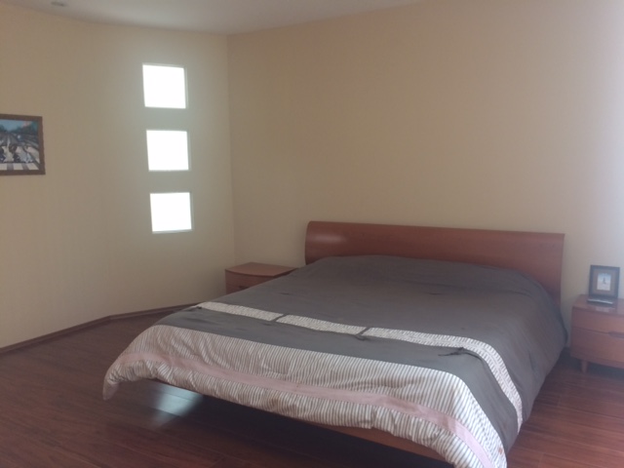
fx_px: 523
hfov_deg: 61.7
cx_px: 312
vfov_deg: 48.2
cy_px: 234
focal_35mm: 29
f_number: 2.2
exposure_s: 1/30
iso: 100
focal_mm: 4.15
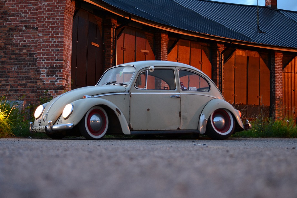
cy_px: 99
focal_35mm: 82
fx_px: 681
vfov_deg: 16.6
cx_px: 148
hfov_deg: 24.6
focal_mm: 55
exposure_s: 1/1.3
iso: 800
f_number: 4.5
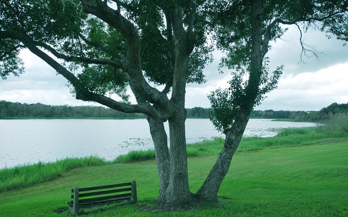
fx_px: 294
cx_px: 175
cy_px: 115
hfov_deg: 61.2
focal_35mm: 31
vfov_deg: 40.6
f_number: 7.1
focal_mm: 20
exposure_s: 1/160
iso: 100
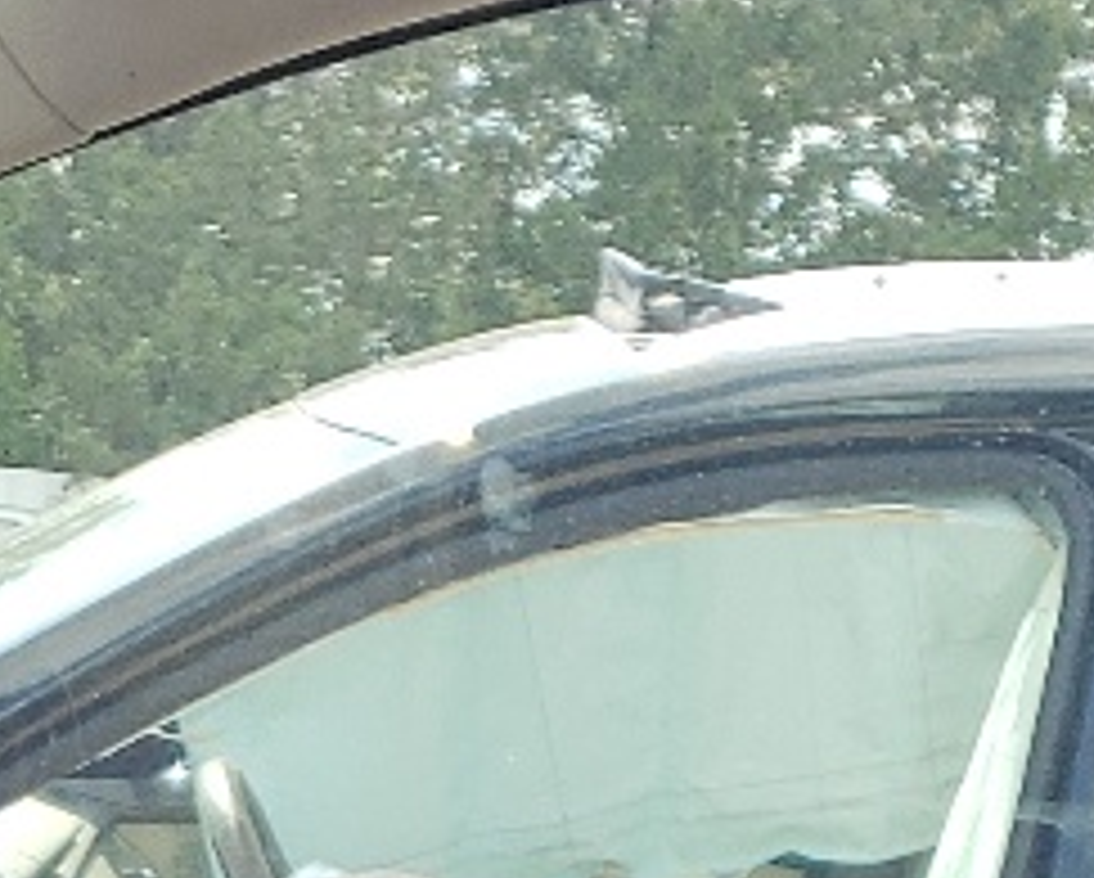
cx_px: 315
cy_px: 2467
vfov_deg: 8.1
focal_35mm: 167
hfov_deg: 11.5
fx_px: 5414
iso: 50
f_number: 1.5
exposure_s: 1/556
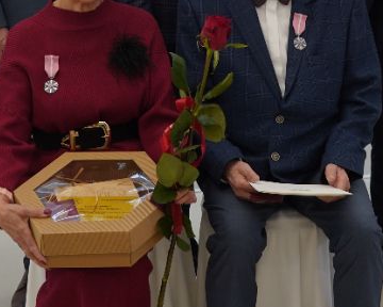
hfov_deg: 18.2
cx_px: 293
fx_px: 1190
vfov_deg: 14.4
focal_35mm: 105
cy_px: 1
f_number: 4
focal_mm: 31
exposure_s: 1/125
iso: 1000
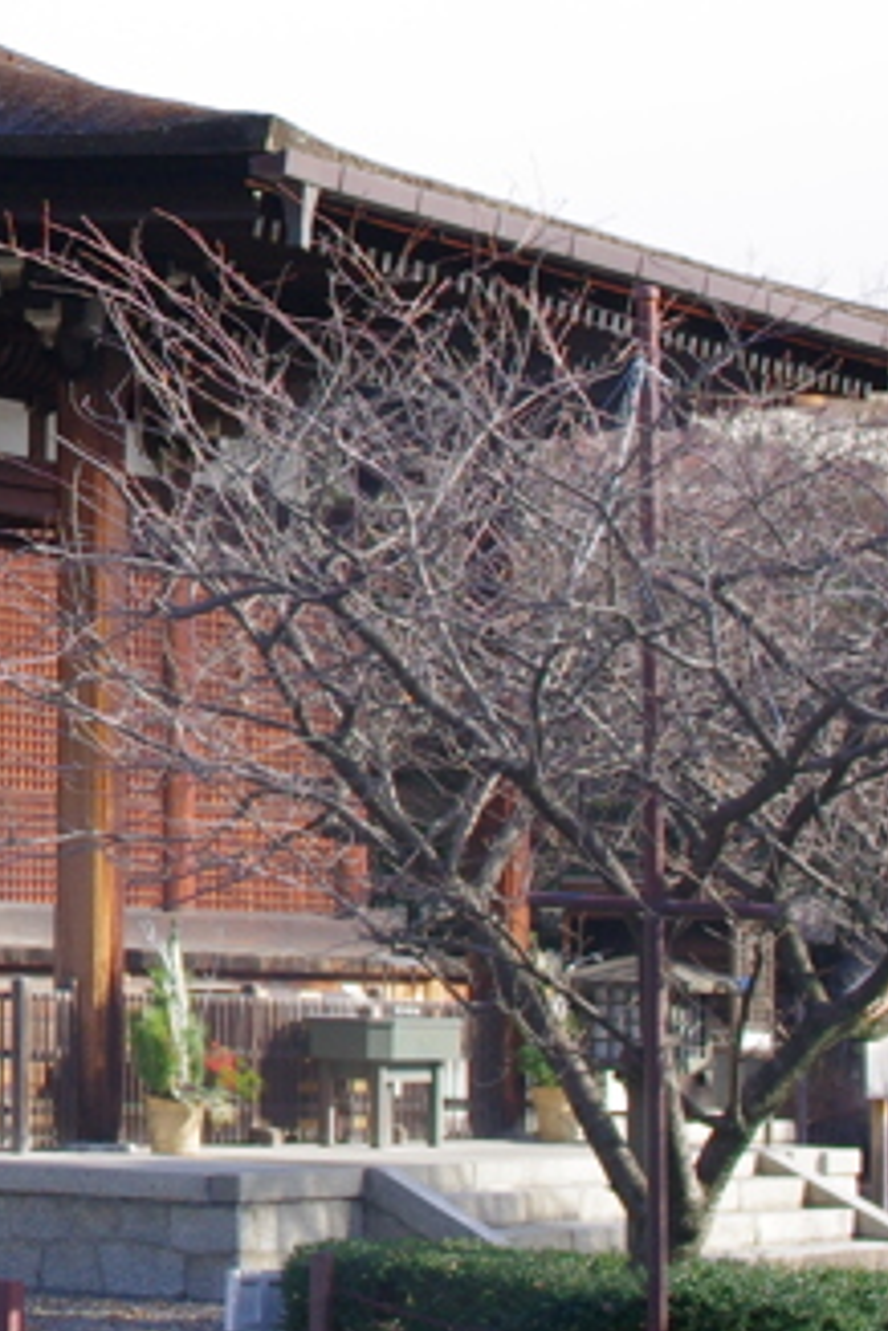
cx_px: -855
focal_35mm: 144
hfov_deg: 9.0
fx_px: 5328
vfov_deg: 14.1
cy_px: 142
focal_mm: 31
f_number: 7.1
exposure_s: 1/320
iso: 400
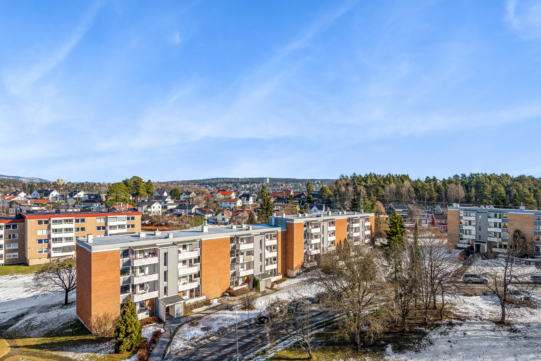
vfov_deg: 61.9
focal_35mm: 20
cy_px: 180
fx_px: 301
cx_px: 270
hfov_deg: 84.0
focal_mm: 20
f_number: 8
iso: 200
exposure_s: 1/800
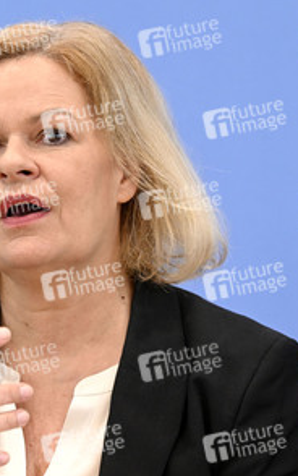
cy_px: 241
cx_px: 40
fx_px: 2531
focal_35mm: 195
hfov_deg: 6.7
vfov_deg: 10.7
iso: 5000
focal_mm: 125
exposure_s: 1/500
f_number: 7.1
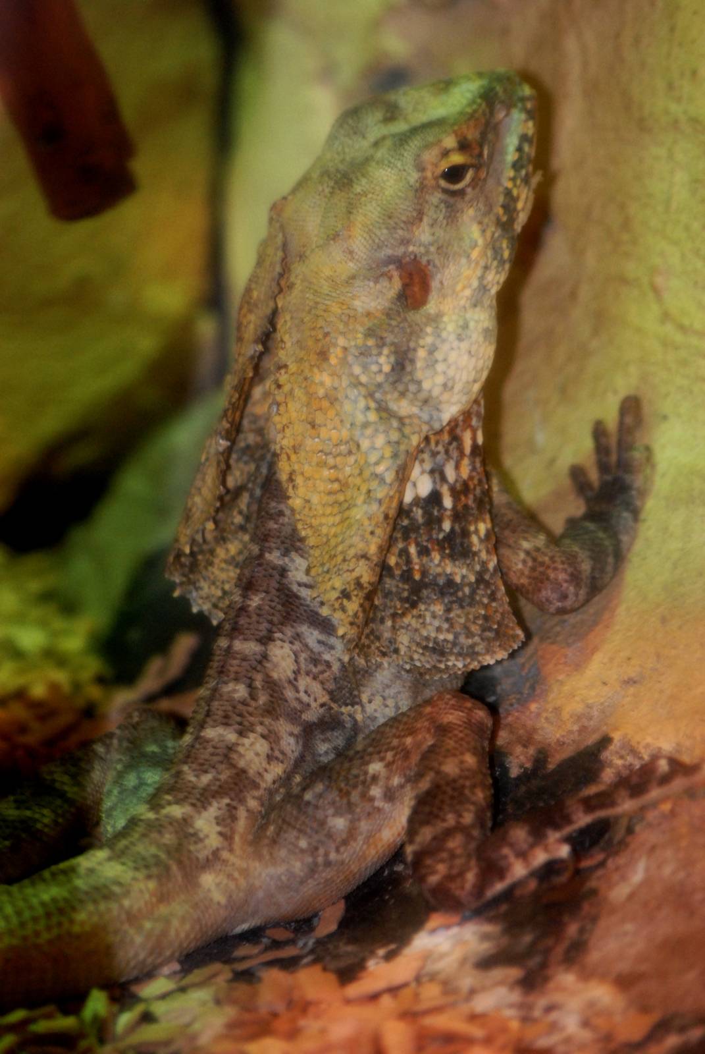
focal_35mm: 202
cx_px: 352
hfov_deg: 6.8
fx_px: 5931
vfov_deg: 10.1
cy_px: 527
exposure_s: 1/60
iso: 1000
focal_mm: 135
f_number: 5
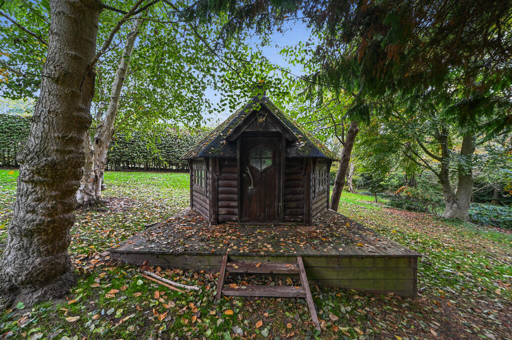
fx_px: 199
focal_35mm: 14
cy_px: 170
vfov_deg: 81.1
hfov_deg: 104.3
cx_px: 256
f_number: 8
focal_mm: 14
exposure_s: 1/8
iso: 500
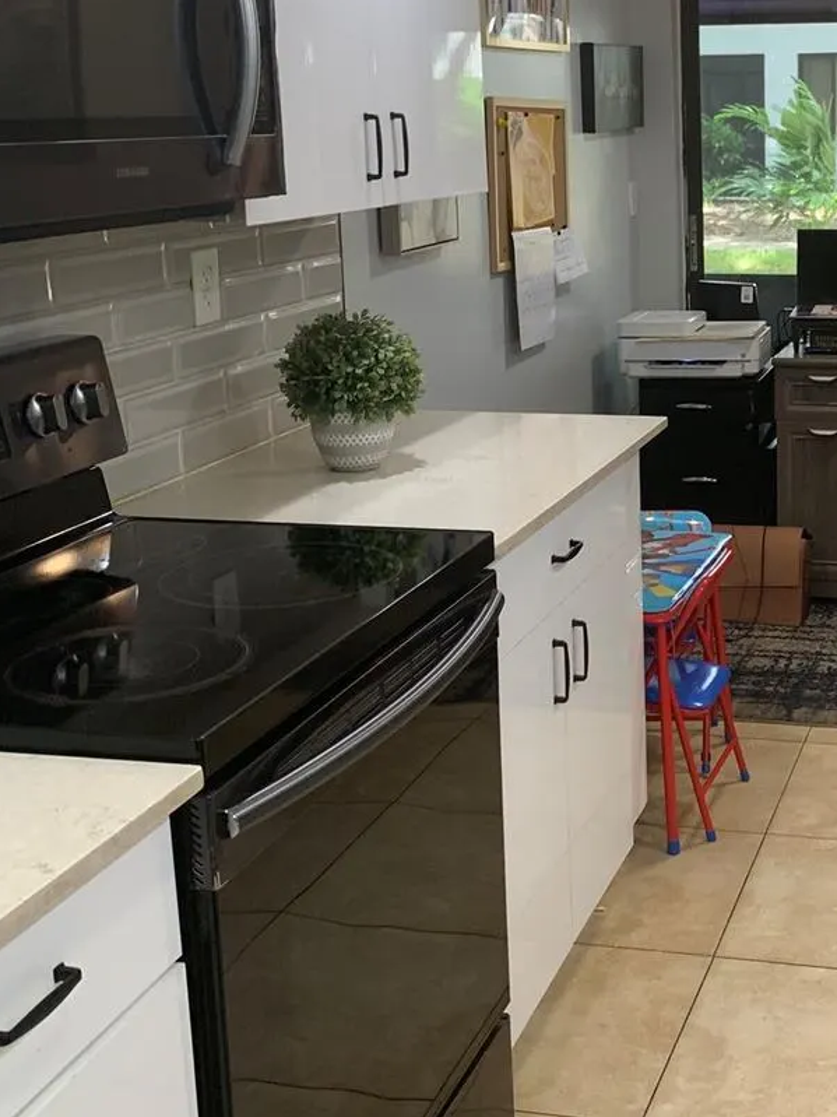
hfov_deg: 28.1
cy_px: 403
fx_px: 1612
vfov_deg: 37.9
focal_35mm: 50
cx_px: 736
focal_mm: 4.25
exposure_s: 1/60
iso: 80
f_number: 1.8
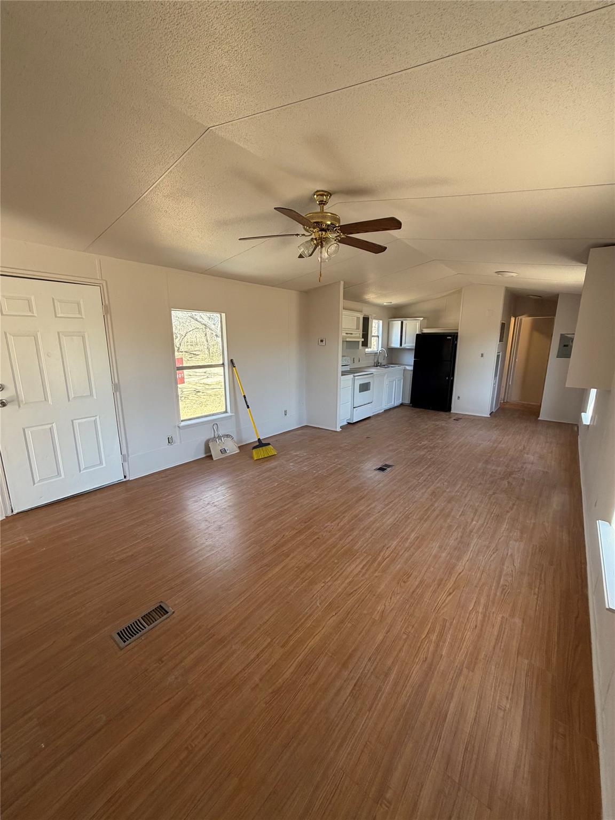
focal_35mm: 14
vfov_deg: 102.1
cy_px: 410
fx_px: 332
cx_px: 308
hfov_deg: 85.7
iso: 200
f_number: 2.2
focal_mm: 2.22
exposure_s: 1/121
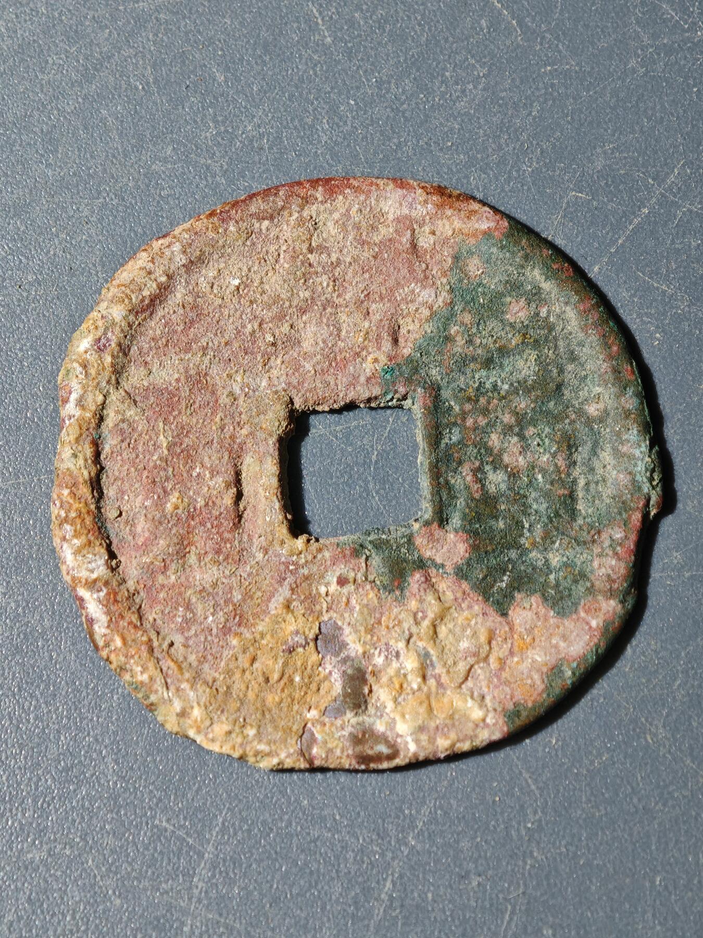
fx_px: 2383
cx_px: 352
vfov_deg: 22.3
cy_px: 469
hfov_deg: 16.8
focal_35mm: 88
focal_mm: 9
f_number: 2
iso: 320
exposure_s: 1/100
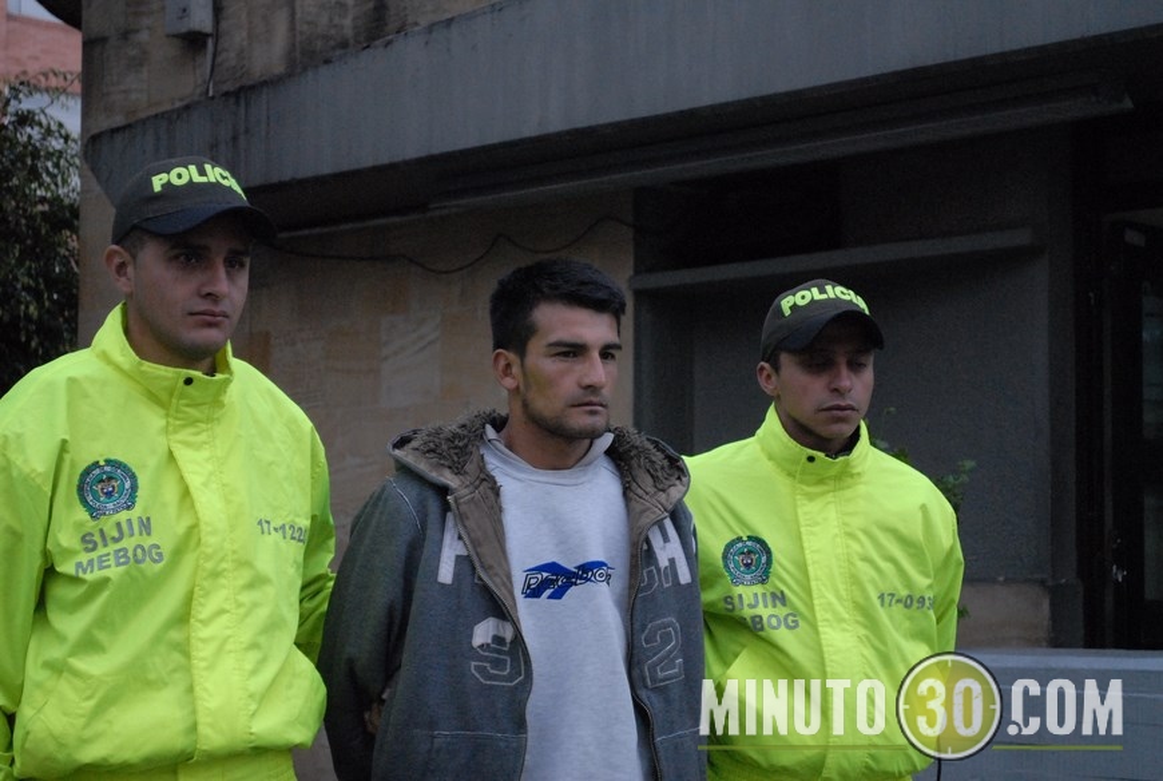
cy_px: 390
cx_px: 582
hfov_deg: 24.6
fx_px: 2671
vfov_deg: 16.6
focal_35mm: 82
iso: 1400
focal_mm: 55
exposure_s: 1/400
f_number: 5.6
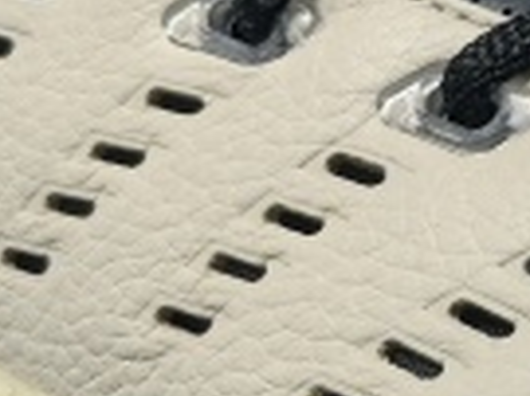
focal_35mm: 160
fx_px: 2448
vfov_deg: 9.3
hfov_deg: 11.4
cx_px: 981
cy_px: 165
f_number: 2
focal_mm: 6.98
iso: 50
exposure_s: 1/427
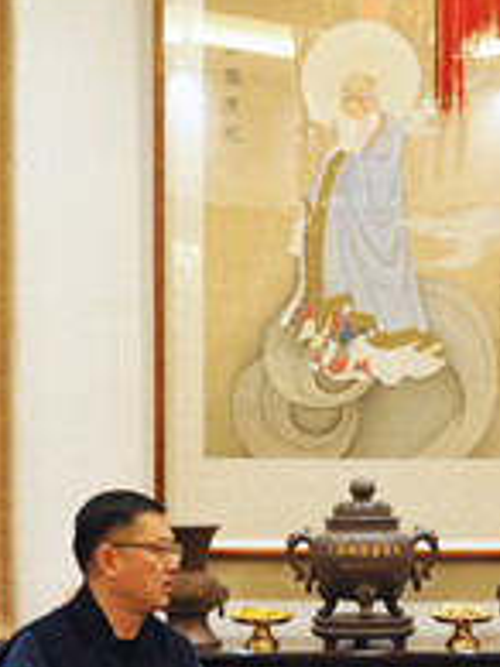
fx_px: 2371
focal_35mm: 123
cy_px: 463
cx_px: 322
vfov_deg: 16.0
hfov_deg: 12.0
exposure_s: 1/15
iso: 560
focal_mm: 32
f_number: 4.2
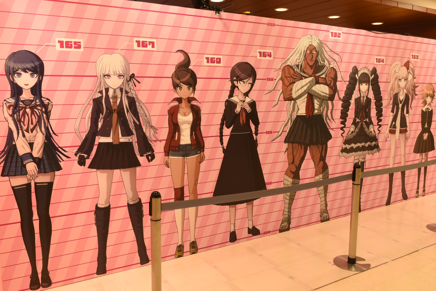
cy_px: 146
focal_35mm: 32
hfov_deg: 59.5
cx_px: 218
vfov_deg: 41.7
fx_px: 381
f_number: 8
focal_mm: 21
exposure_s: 1/60
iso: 800
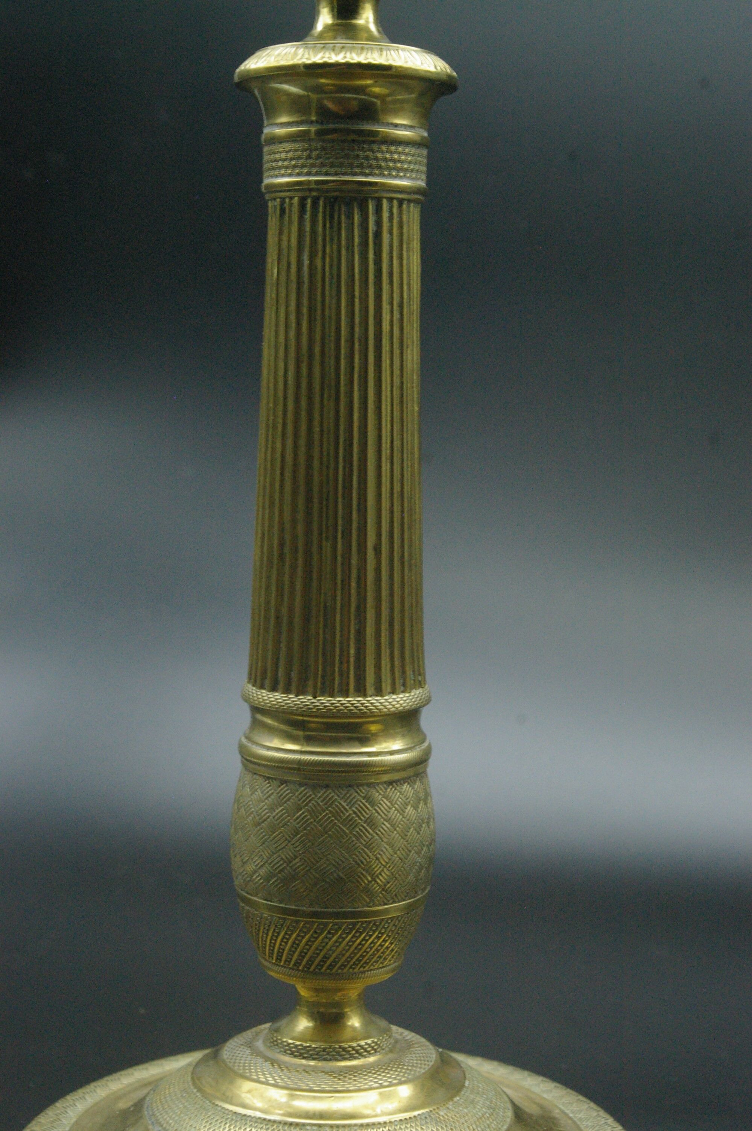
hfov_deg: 34.1
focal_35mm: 39
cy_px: 566
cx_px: 376
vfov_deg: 49.6
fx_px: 1224
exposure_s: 1/90
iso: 1600
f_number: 8
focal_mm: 26
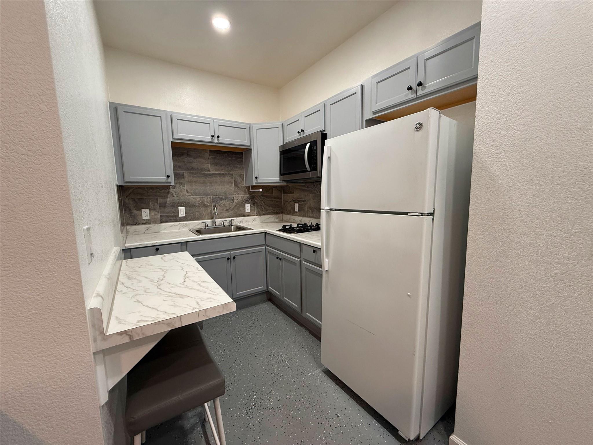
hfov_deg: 102.1
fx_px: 240
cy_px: 222
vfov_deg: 85.7
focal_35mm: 14
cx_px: 296
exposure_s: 1/60
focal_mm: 2.22
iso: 160
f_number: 2.2
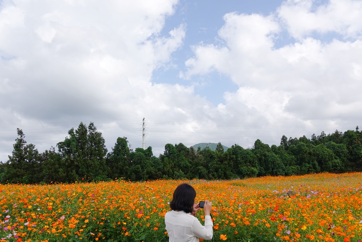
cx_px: 181
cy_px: 121
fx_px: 282
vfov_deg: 46.4
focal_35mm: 28
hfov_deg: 65.5
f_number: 4.5
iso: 100
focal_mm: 10.28
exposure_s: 1/800
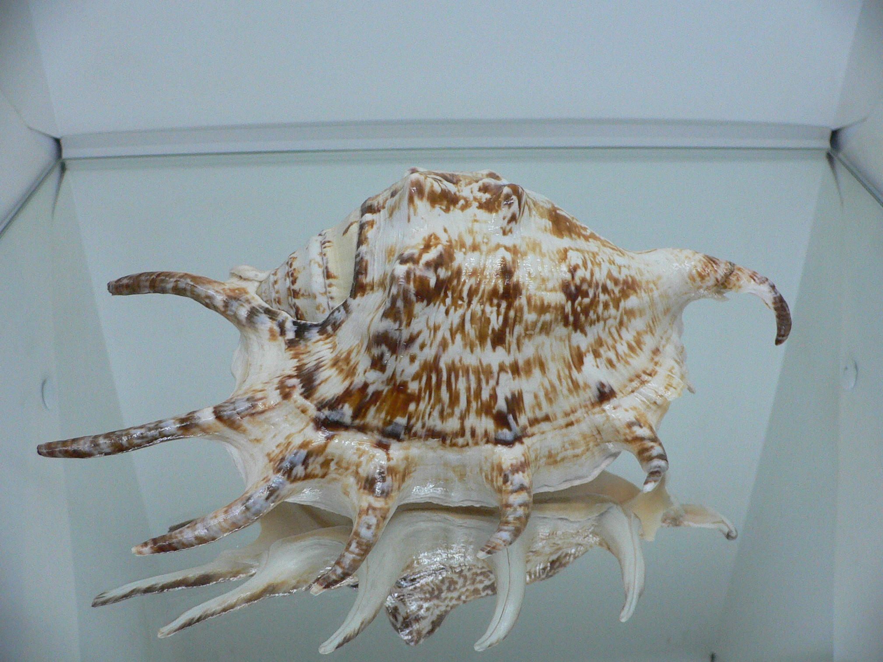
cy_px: 331
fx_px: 893
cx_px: 442
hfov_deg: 52.6
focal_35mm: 35
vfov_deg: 40.7
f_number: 2.8
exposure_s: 1/60
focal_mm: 4.6
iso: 200
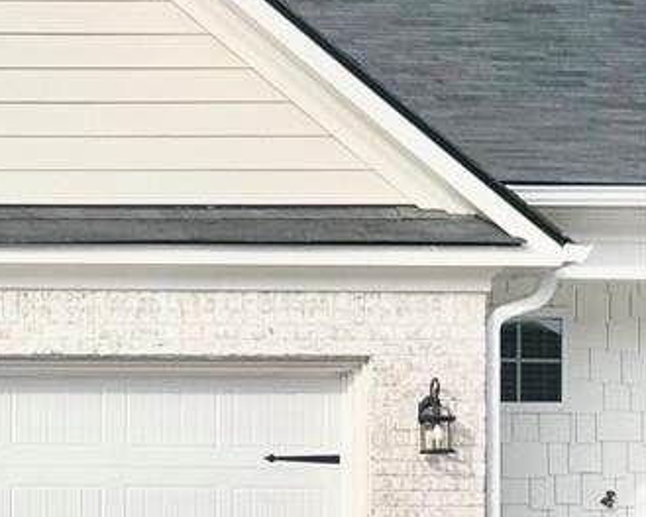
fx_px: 2791
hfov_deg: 12.5
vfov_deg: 10.5
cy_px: 552
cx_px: -355
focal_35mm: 146
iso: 64
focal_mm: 6.76
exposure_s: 1/4975
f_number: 1.78
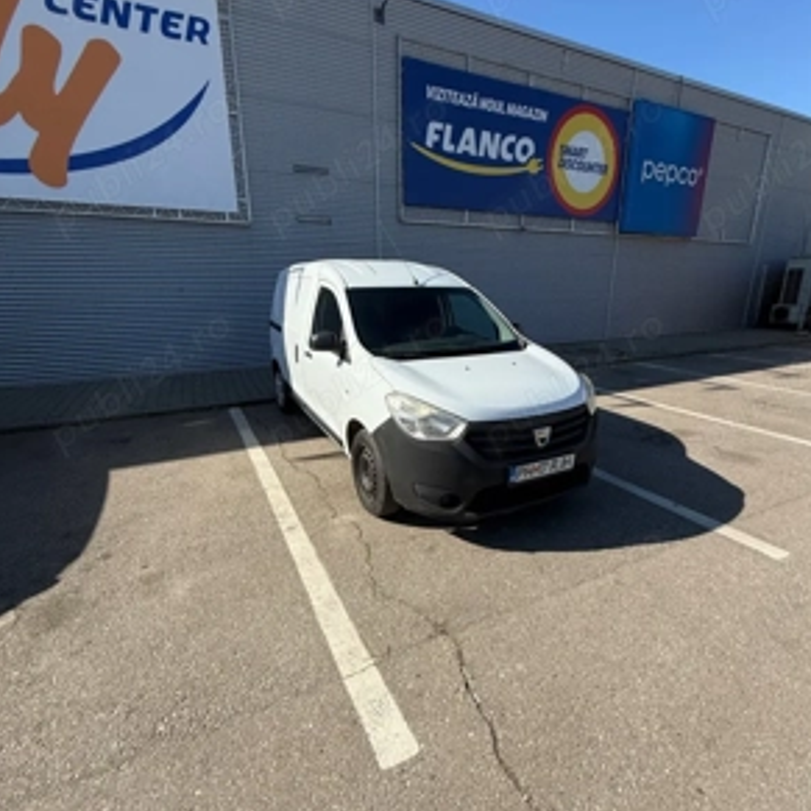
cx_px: 412
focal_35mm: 17
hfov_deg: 84.0
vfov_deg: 84.0
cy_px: 415
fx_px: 451
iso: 50
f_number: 2.2
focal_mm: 2.22
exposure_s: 1/2320
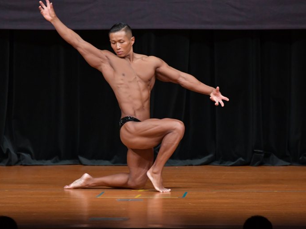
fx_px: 3316
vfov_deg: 4.0
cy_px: 114
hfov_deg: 5.3
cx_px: 143
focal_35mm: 375
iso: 4000
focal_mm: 230
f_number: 5.6
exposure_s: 1/400
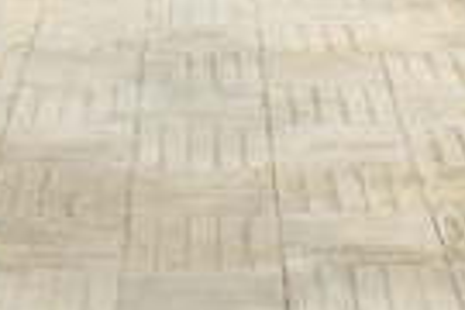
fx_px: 2067
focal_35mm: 160
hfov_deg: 12.4
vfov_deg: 7.6
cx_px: -152
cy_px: -572
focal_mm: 16
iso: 100
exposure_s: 1/80
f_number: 11
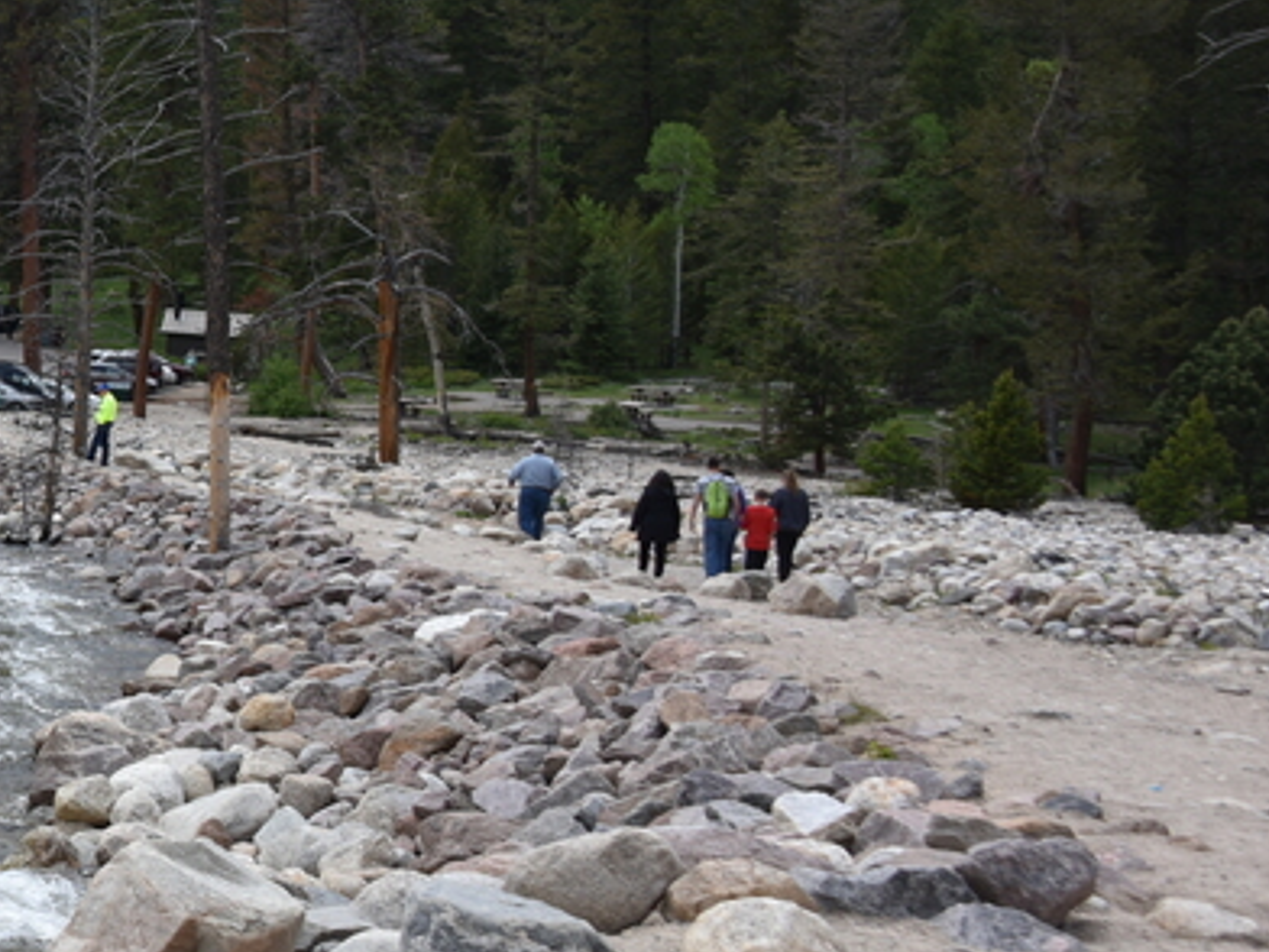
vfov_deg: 16.7
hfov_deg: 18.9
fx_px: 3226
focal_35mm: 88
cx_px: -774
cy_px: 314
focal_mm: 28
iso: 100
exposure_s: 1/250
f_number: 8
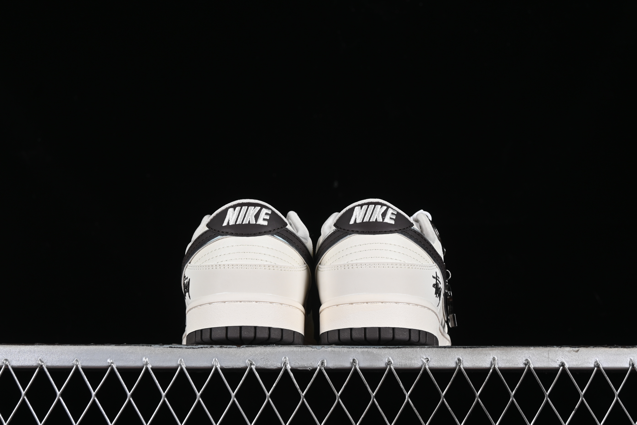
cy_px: 212
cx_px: 318
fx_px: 1327
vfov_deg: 18.2
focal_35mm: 75
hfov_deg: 27.0
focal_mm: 50
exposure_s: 1/80
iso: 160
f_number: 8
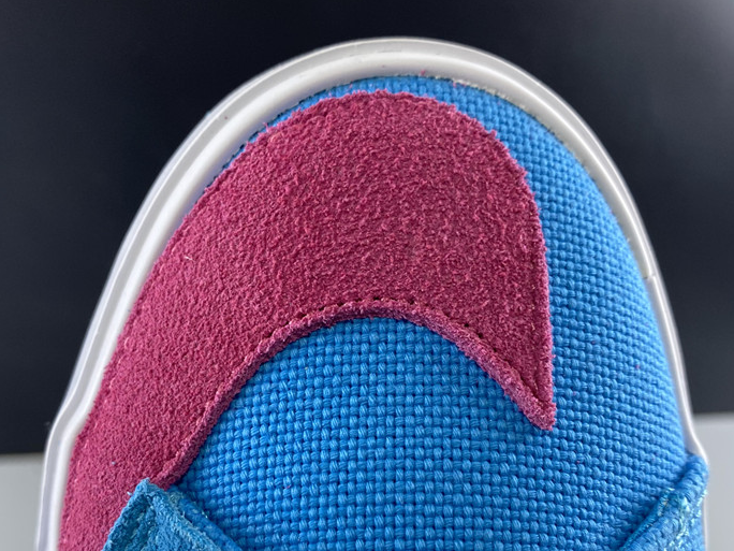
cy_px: 362
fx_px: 806
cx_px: 346
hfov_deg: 49.0
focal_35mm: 38
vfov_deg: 37.4
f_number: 1.8
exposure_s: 1/100
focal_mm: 4.25
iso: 100
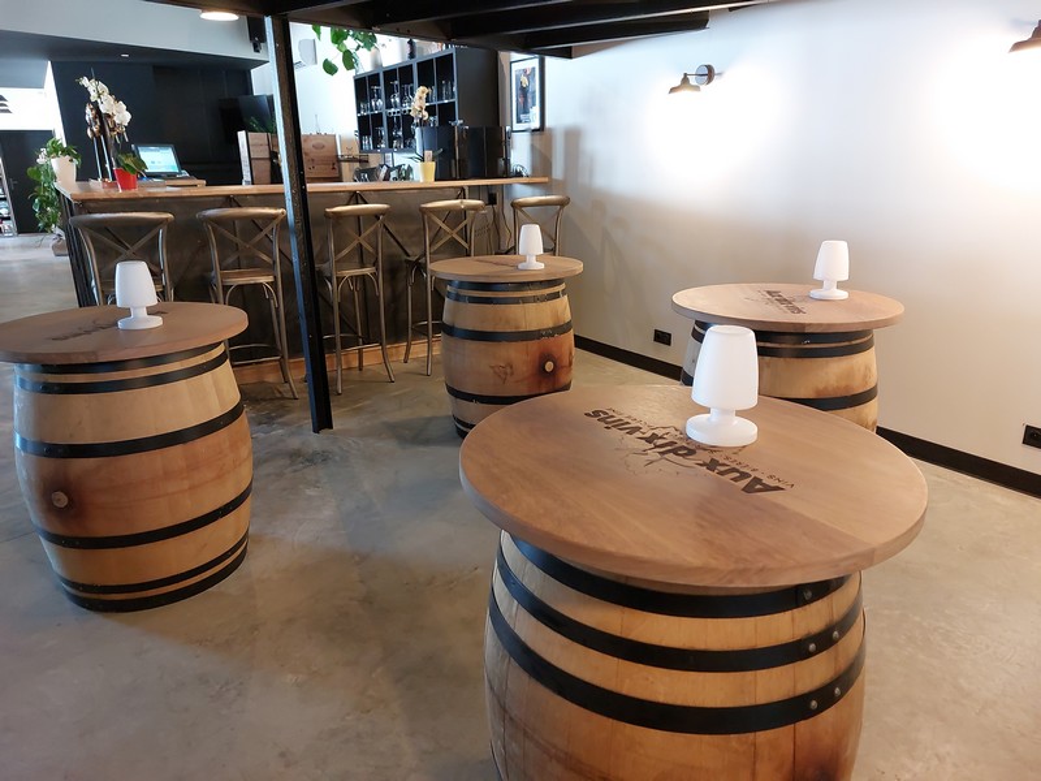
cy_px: 390
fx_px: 752
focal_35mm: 25
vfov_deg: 54.9
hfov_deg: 69.4
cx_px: 520
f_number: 1.8
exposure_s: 1/50
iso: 304
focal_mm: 5.23
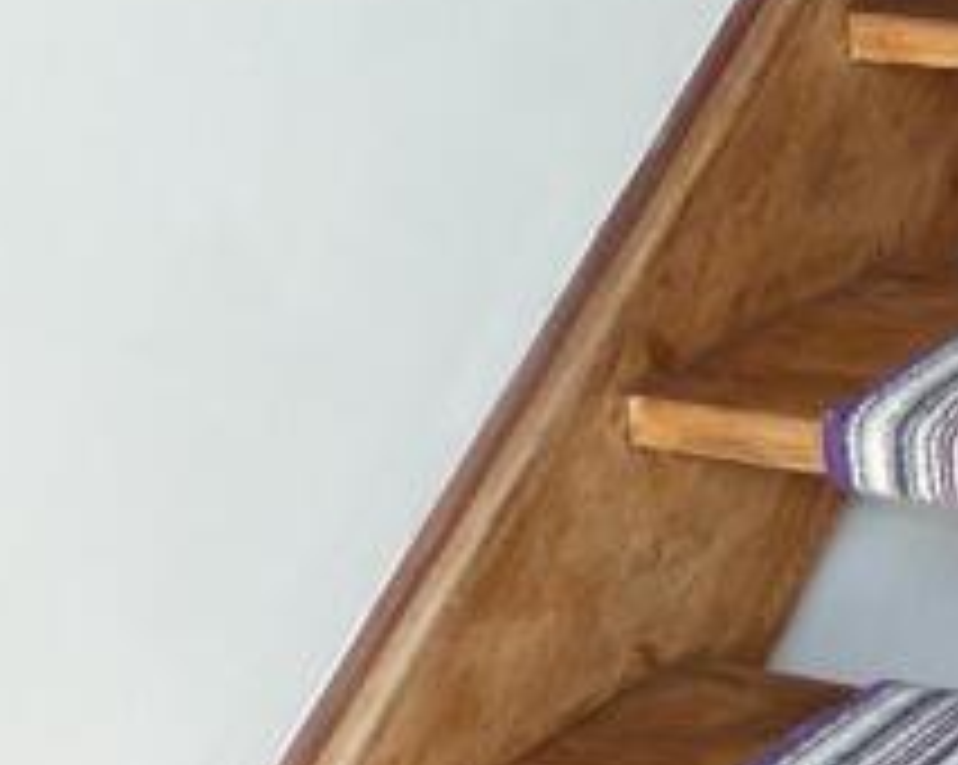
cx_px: 1916
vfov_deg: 15.6
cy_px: -212
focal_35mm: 94
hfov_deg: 15.9
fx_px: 2663
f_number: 2.8
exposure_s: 1/60
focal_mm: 3.6
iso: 125
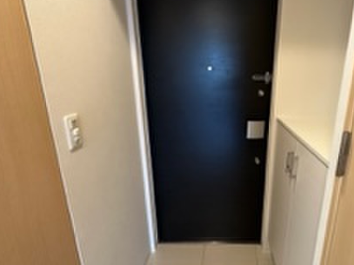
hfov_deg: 74.7
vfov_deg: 61.0
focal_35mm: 22
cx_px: 227
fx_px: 225
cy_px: 140
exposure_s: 1/60
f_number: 2.2
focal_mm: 2.22
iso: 400
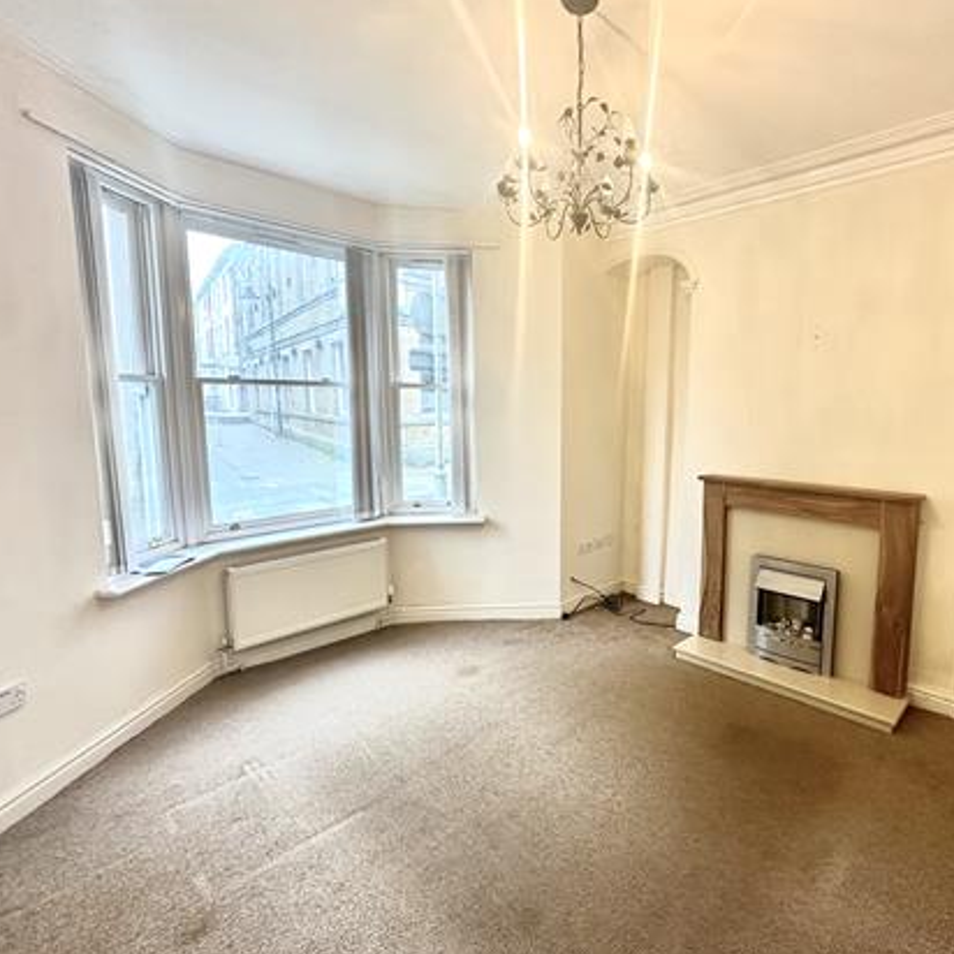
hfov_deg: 79.5
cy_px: 465
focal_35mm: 18
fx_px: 561
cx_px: 584
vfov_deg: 80.7
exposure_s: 1/50
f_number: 2.2
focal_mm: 2.22
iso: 200
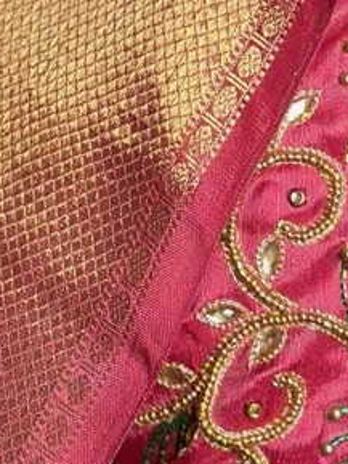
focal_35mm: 266
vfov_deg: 7.2
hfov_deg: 5.5
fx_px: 3563
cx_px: -186
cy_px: -360
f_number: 1.78
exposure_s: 1/100
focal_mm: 6.86
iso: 125
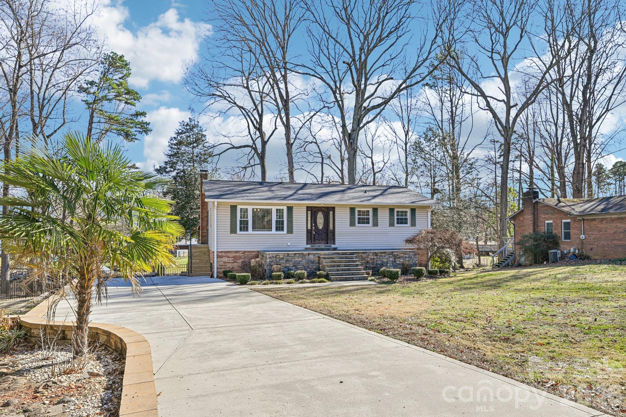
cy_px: 208
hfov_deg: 73.7
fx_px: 417
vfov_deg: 53.1
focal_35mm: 24
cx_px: 313
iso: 100
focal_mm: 24
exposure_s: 1/400
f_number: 8
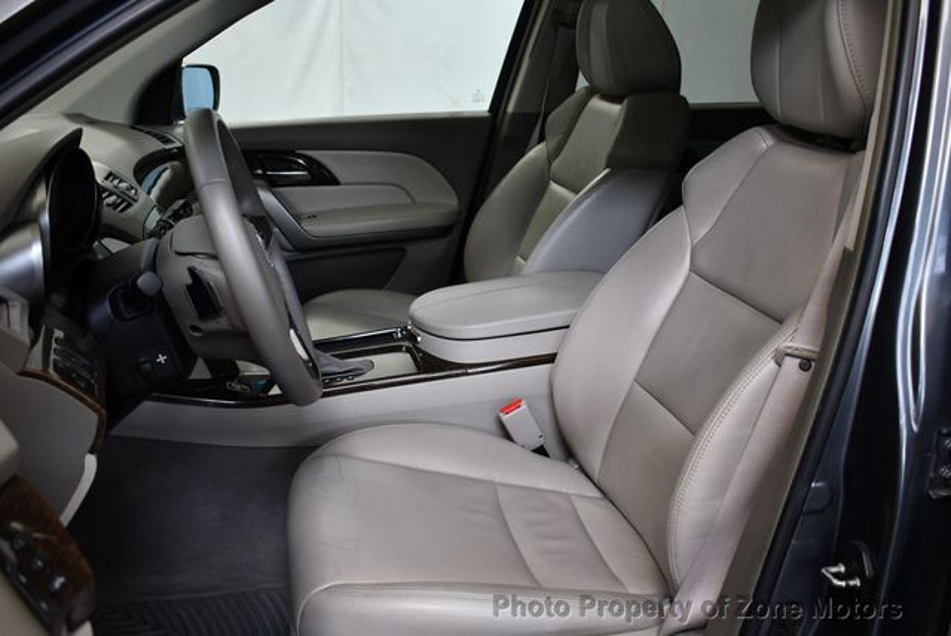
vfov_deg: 36.9
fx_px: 952
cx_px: 476
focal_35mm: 36
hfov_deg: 53.1
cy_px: 318
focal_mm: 18
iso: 800
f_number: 3.5
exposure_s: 1/125
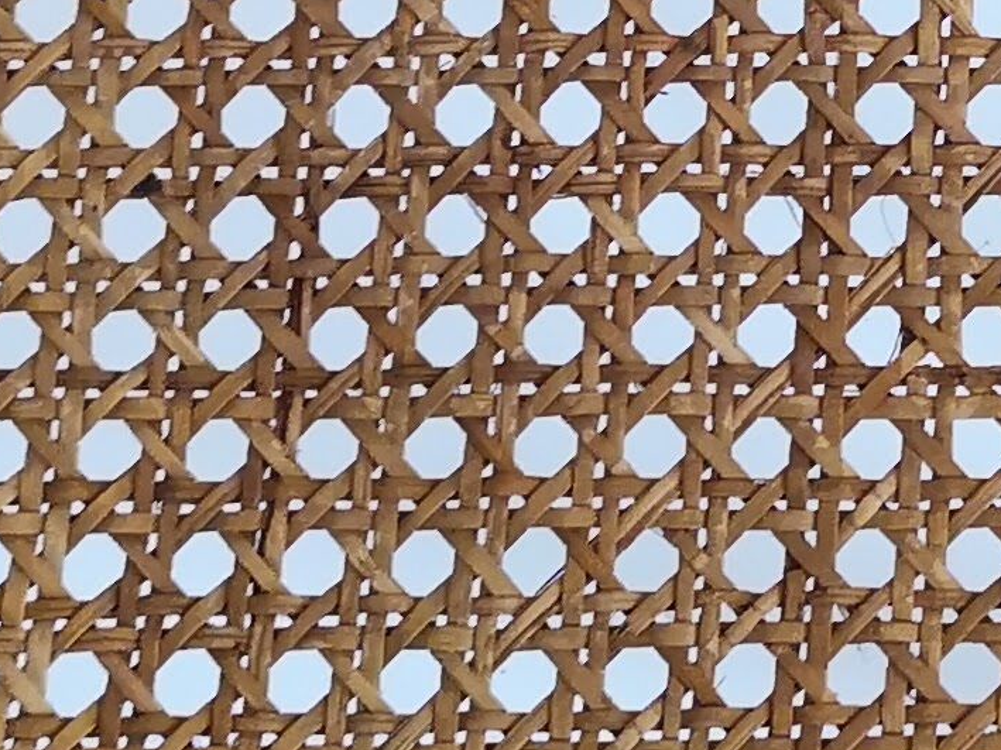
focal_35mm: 139
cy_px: -329
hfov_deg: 13.5
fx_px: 4017
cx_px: 1393
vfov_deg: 10.3
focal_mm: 5.58
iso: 1000
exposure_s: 1/100
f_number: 1.8
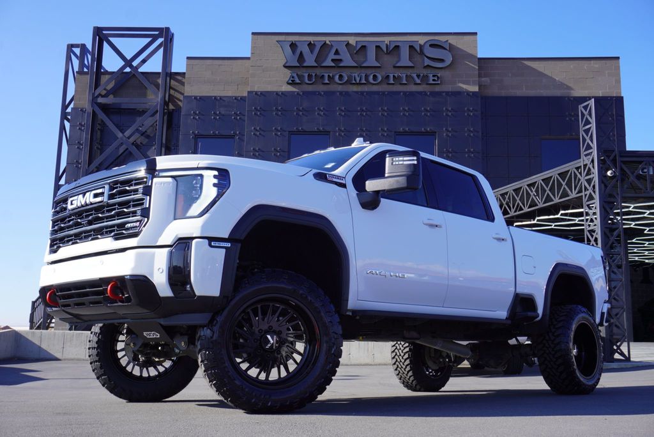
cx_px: 327
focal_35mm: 40
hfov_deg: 47.9
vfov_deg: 33.1
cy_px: 218
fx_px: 736
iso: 100
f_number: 9
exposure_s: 1/125
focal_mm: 27
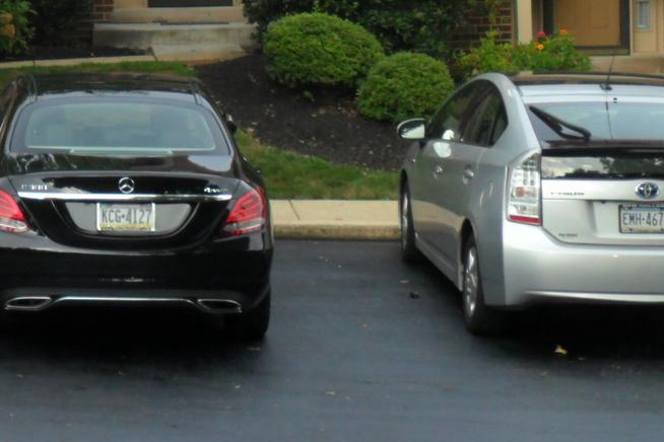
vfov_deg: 11.8
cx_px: -16
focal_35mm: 114
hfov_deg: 17.5
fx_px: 2103
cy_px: -65
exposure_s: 1/60
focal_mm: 6.3
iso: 80
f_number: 3
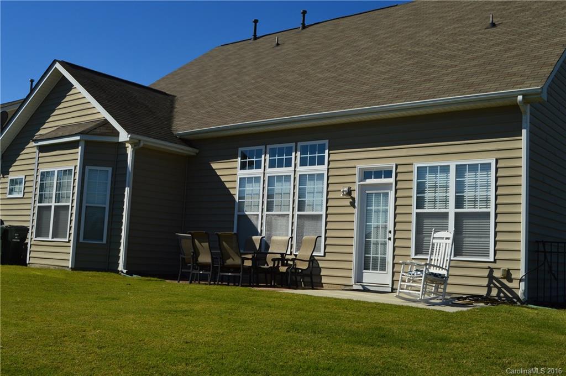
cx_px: 283
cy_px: 188
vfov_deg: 34.1
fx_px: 612
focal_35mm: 39
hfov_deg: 49.6
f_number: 11
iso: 220
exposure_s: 1/500
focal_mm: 26
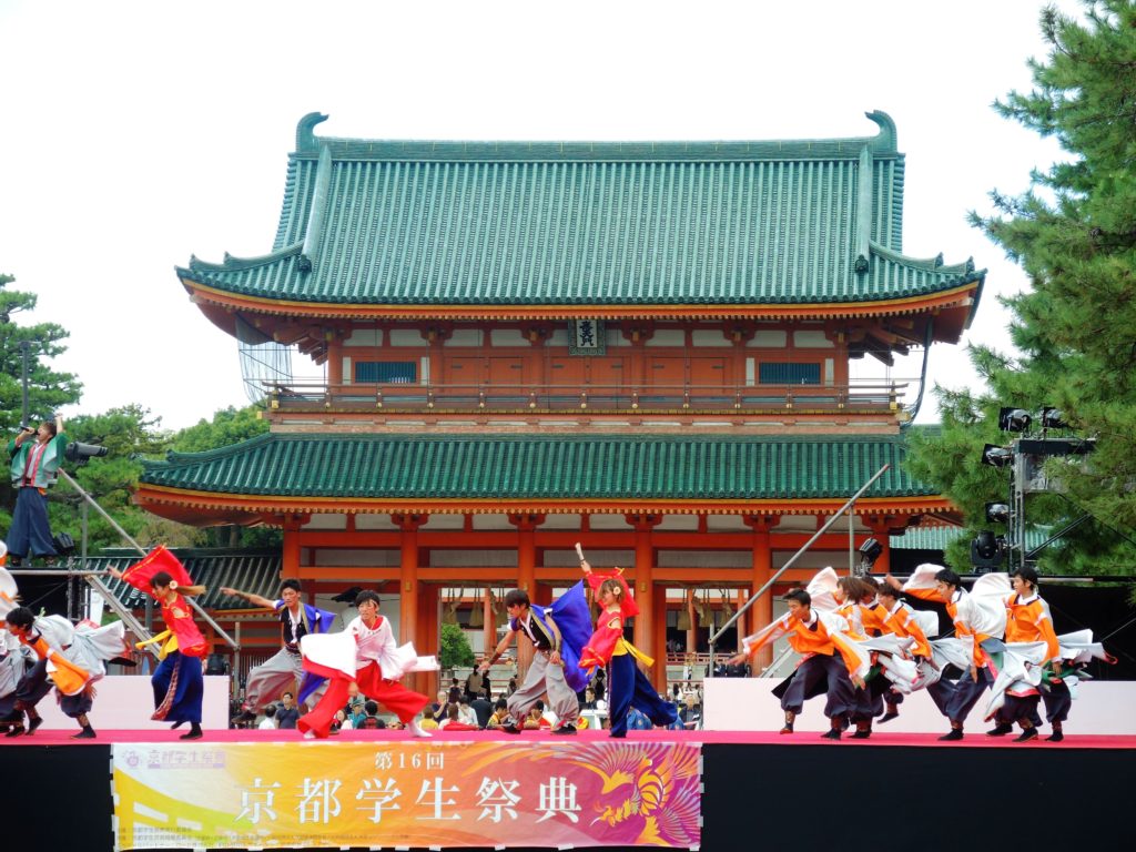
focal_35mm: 117
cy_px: 426
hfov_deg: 16.8
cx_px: 568
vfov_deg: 12.7
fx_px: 3840
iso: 140
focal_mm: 25
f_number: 3.5
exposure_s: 1/250
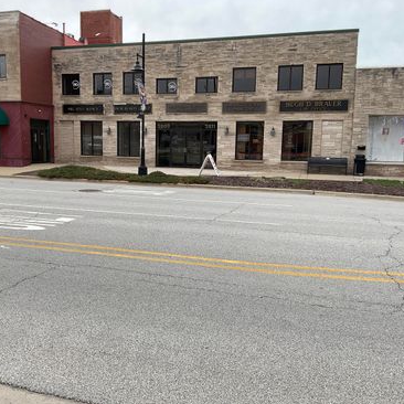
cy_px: 200
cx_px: 180
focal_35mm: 35
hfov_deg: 47.1
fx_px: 462
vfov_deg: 47.2
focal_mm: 3
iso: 16
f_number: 1.8
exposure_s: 1/929
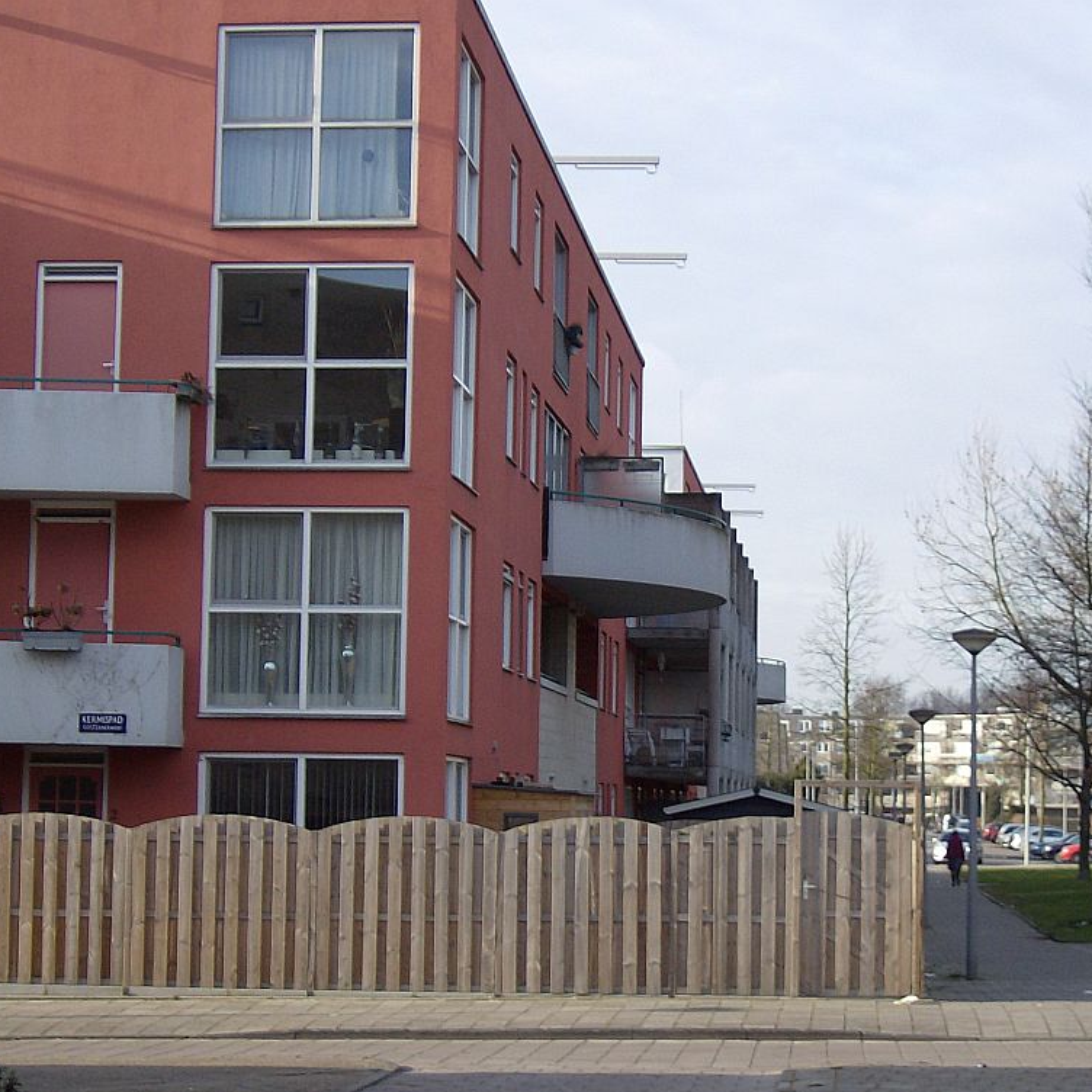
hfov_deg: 20.6
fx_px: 2998
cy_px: 553
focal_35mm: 84
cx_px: 610
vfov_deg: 20.6
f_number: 3.7
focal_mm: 11.6
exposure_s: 1/397
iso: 100
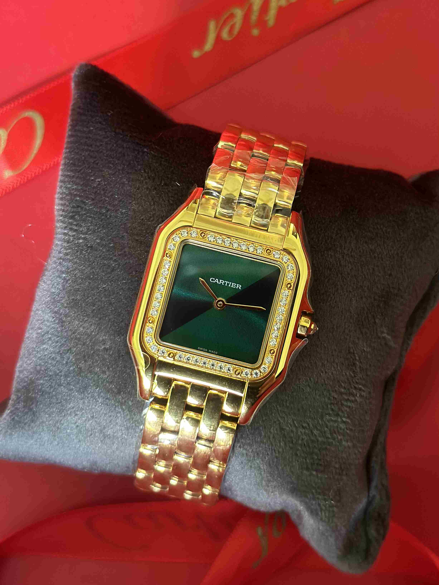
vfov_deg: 39.7
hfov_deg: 30.3
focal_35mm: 48
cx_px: 220
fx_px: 812
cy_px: 292
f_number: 1.78
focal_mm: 6.86
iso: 500
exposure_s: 1/40
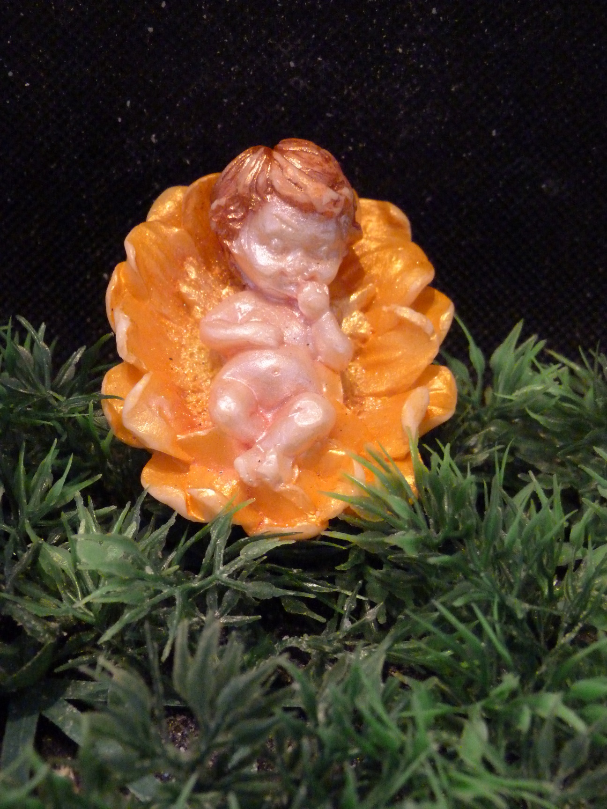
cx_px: 304
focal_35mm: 64
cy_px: 404
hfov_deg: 22.9
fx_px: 1496
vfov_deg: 30.3
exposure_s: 1/13
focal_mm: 11.6
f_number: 3.3
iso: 800
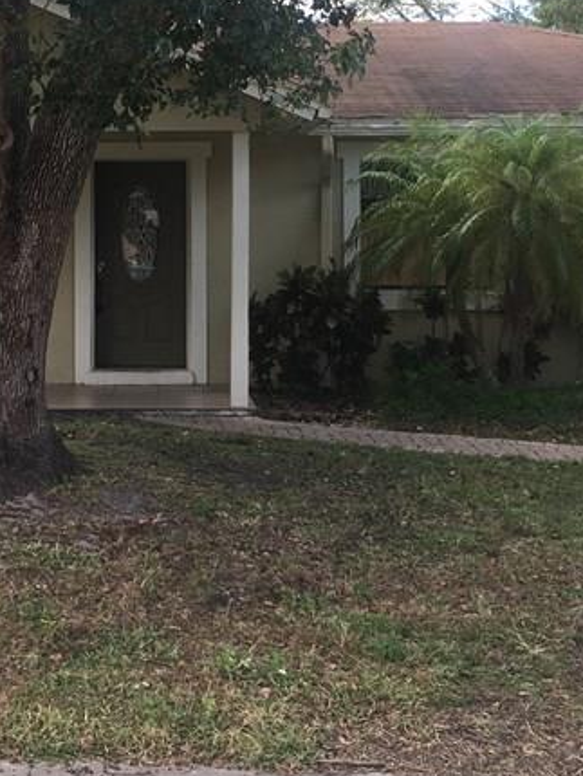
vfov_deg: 27.9
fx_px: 1548
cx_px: 157
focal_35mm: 69
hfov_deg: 21.2
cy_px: 236
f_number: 2.2
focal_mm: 4.15
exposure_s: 1/272
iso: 25
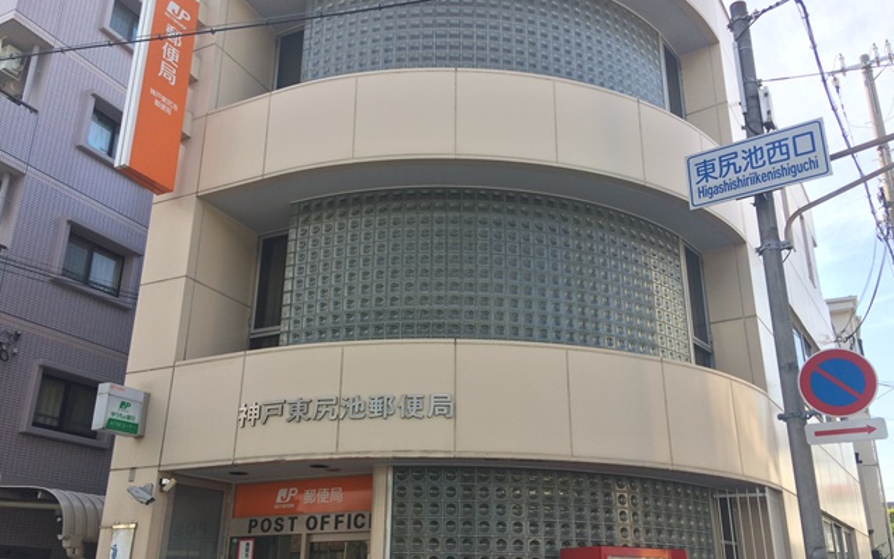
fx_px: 755
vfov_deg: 40.5
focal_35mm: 31
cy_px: 313
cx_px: 445
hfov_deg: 61.2
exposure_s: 1/604
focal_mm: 4.15
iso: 32
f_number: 2.2
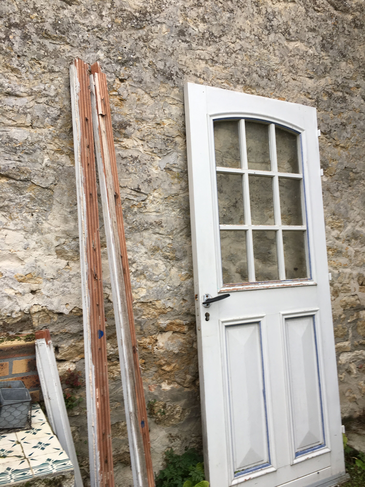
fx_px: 408
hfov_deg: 48.2
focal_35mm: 29
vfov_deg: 61.7
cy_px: 244
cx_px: 182
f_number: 2.2
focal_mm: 4.15
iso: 25
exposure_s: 1/50
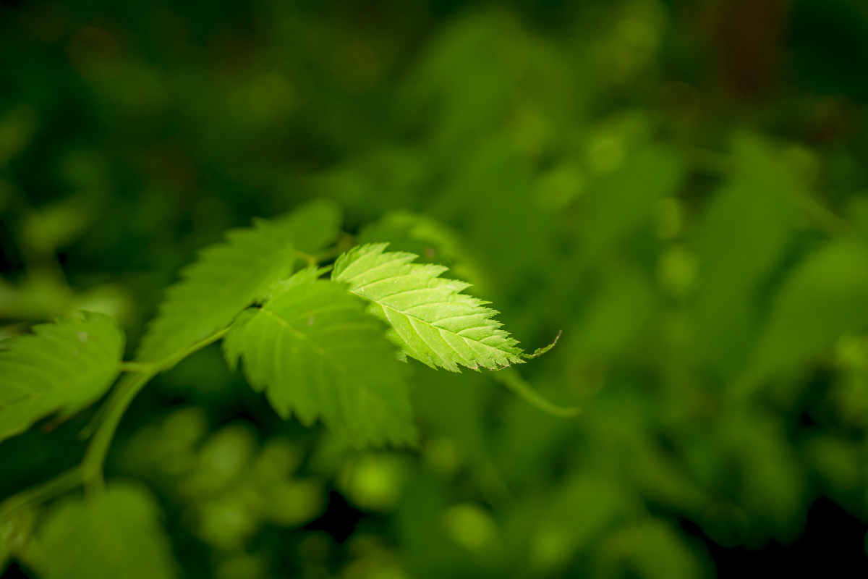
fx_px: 868
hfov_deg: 53.1
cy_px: 290
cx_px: 434
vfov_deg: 36.9
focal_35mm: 36
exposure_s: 1/640
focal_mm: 24
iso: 100
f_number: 1.8
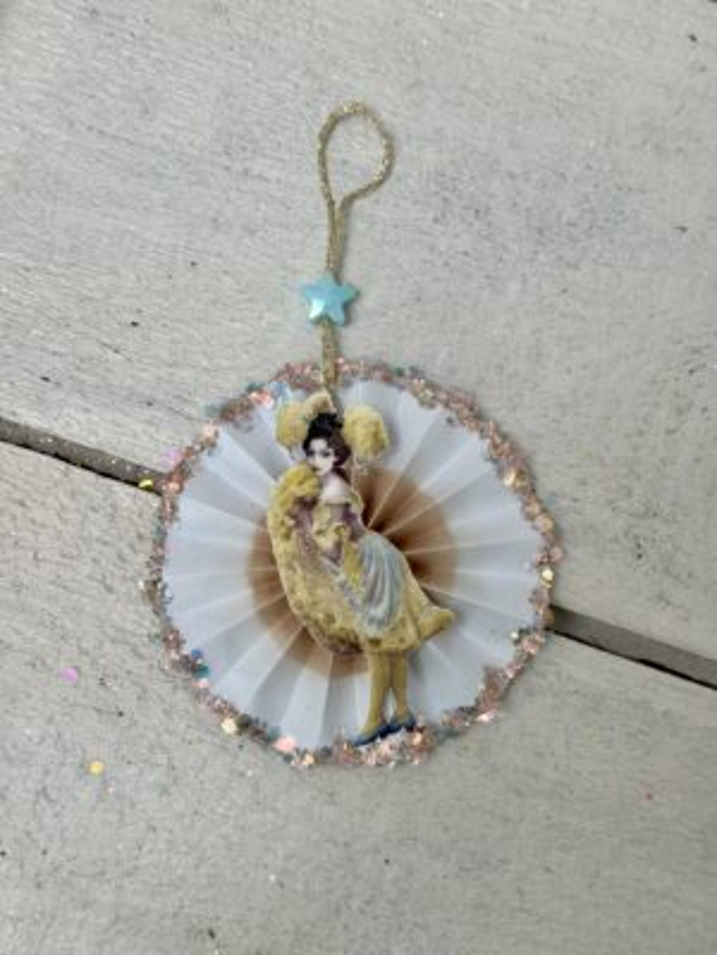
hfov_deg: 30.3
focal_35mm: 48
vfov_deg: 39.7
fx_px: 1326
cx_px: 358
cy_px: 478
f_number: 1.78
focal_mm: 6.76
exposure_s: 1/50
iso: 50
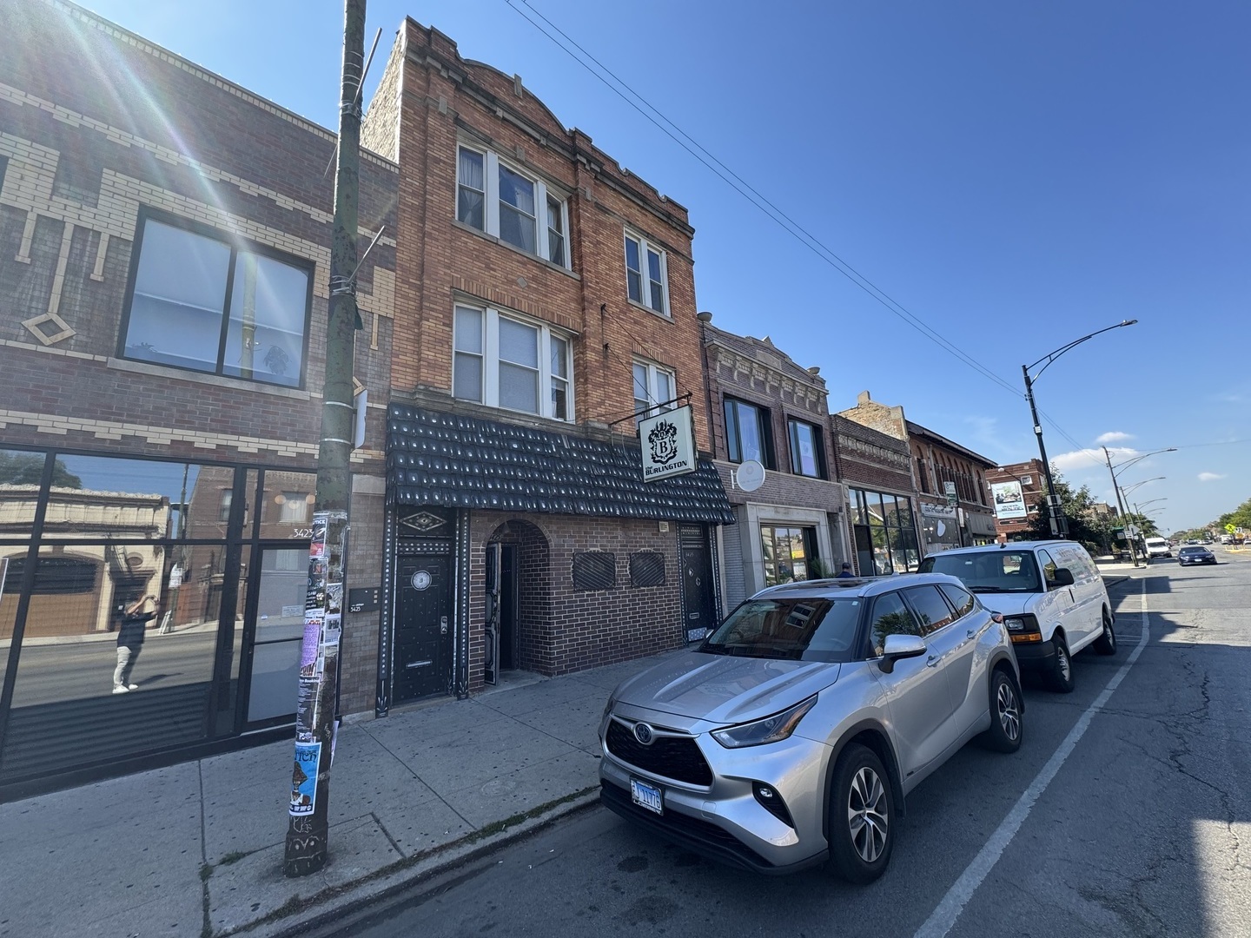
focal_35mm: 14
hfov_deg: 102.1
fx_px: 506
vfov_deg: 85.7
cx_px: 626
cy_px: 469
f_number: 2.2
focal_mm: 2.22
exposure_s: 1/407
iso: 40
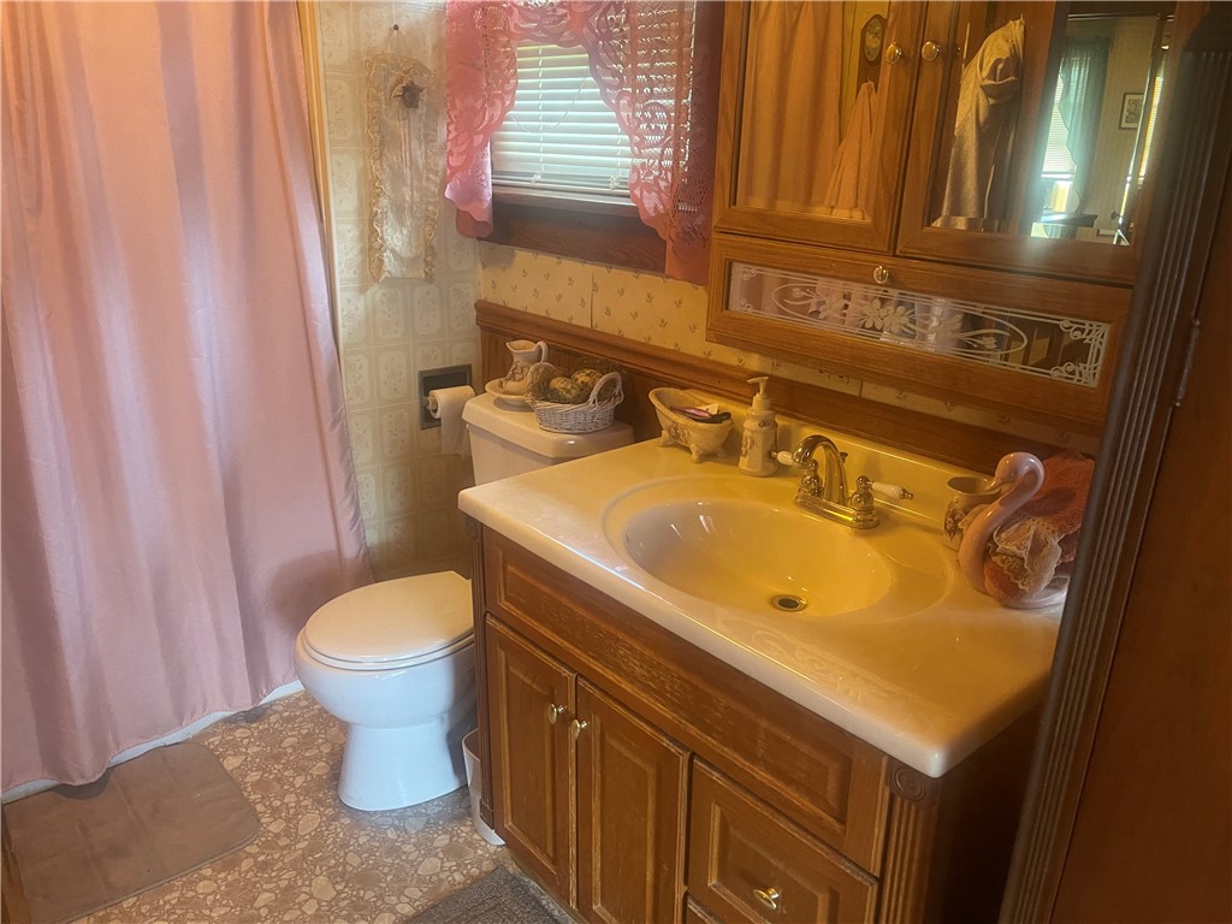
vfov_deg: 54.9
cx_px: 616
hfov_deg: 69.4
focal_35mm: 25
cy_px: 462
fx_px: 890
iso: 500
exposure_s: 1/40
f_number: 1.6
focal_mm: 5.1
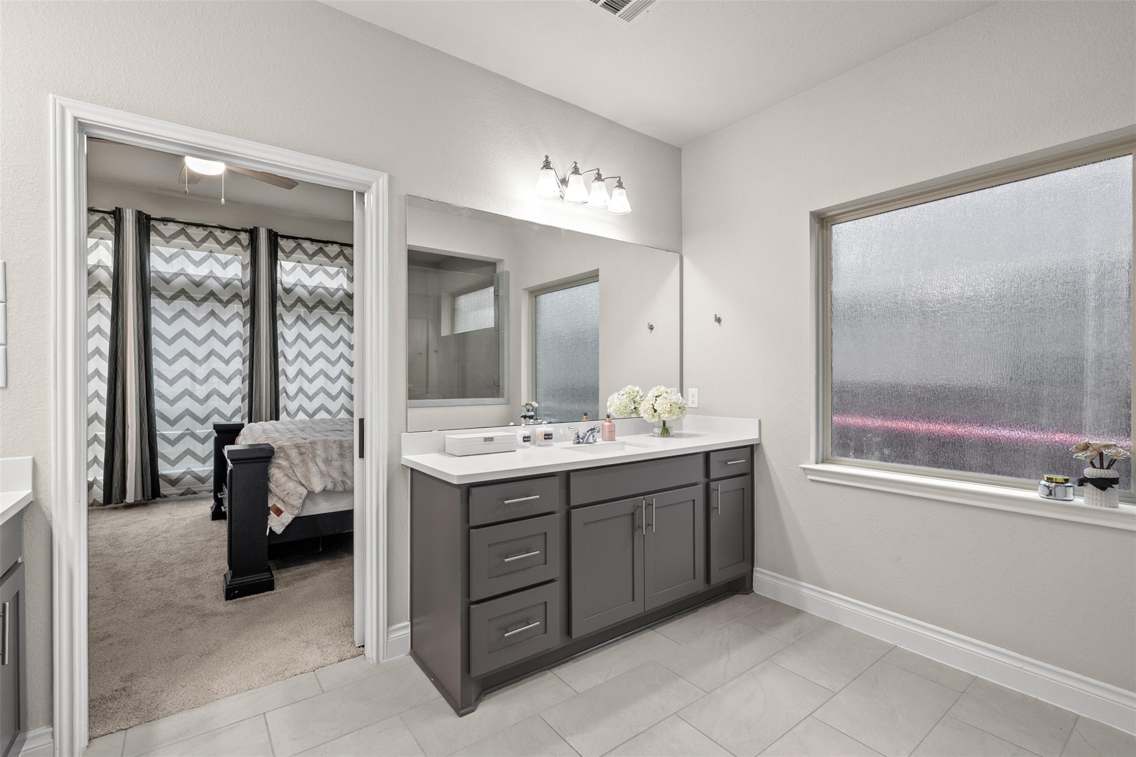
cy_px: 378
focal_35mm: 16
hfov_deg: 96.7
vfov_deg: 73.7
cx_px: 568
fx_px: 505
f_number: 9
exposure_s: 1/5
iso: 500
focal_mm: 16
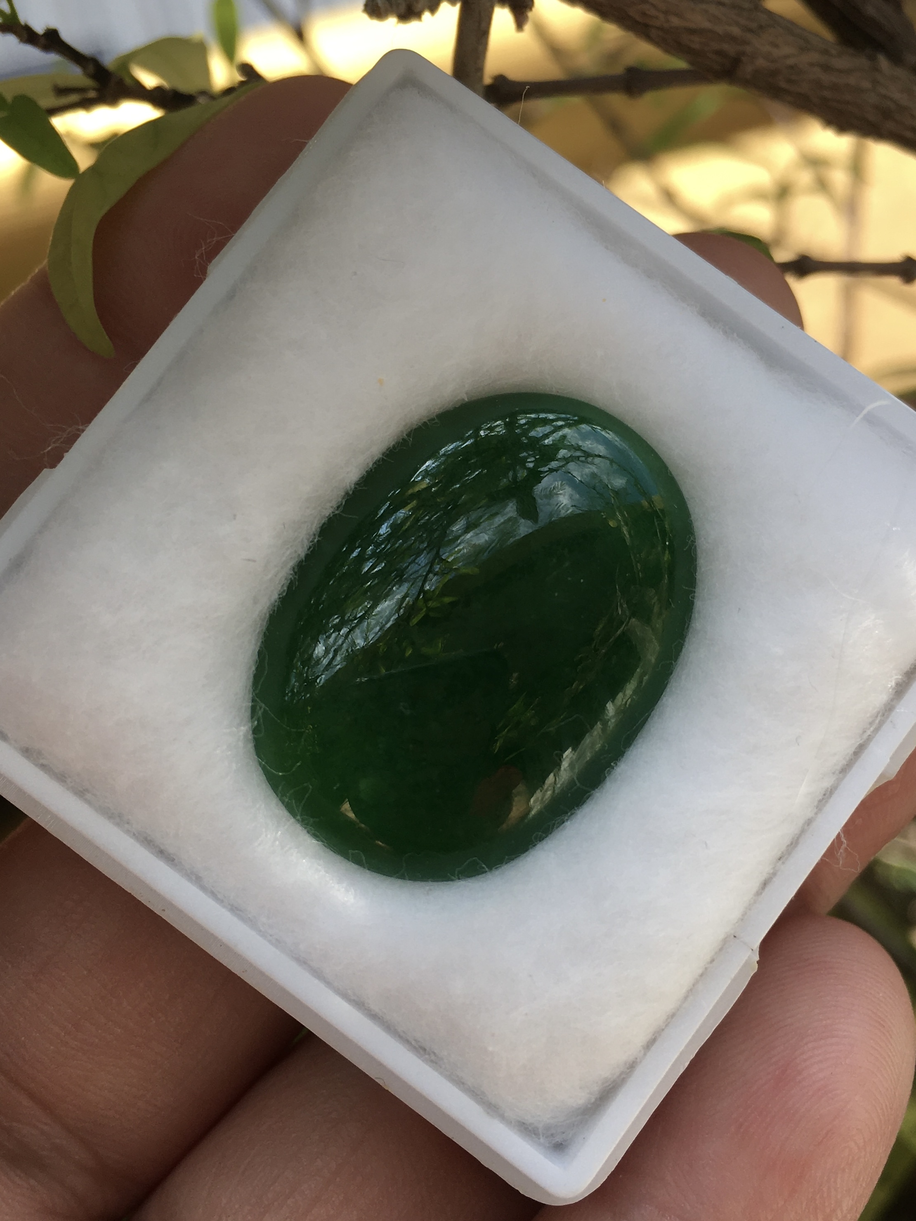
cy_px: 610
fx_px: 1023
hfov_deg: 48.2
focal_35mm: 29
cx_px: 458
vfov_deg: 61.7
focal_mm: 4.15
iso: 25
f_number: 2.2
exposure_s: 1/466
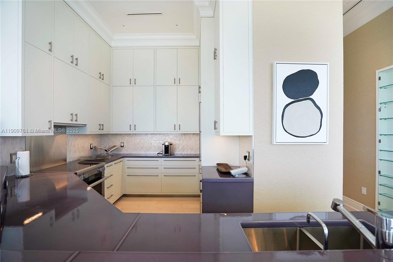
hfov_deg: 96.7
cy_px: 131
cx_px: 196
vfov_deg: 73.7
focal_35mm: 16
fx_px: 175
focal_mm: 16
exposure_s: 1/160
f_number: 4.5
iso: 250
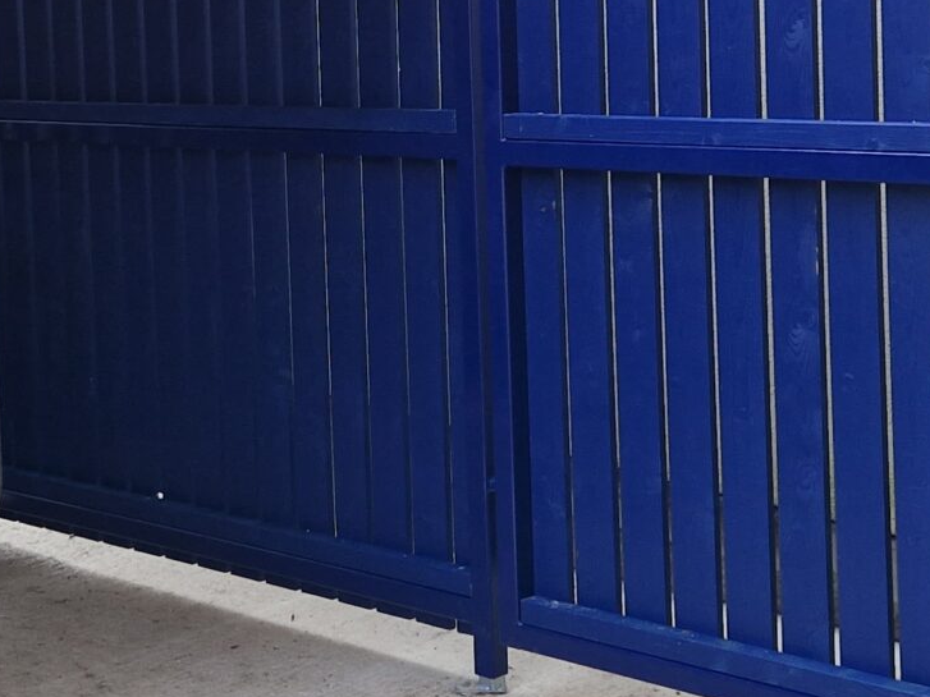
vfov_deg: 18.1
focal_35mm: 81
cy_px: 150
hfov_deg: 24.0
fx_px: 2176
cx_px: 272
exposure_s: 1/180
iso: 80
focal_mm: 5.4
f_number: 1.8
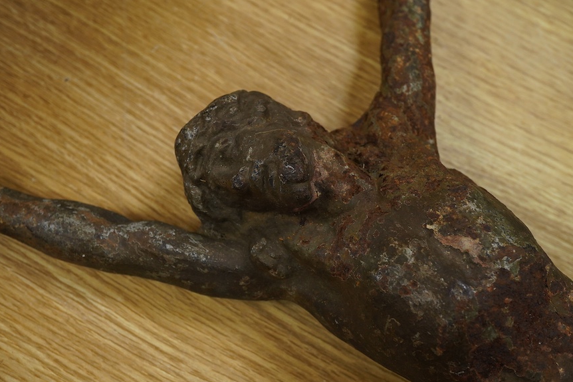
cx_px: 281
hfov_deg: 41.9
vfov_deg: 28.6
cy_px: 188
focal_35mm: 47
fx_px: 748
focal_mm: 30
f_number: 9
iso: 1250
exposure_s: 1/125
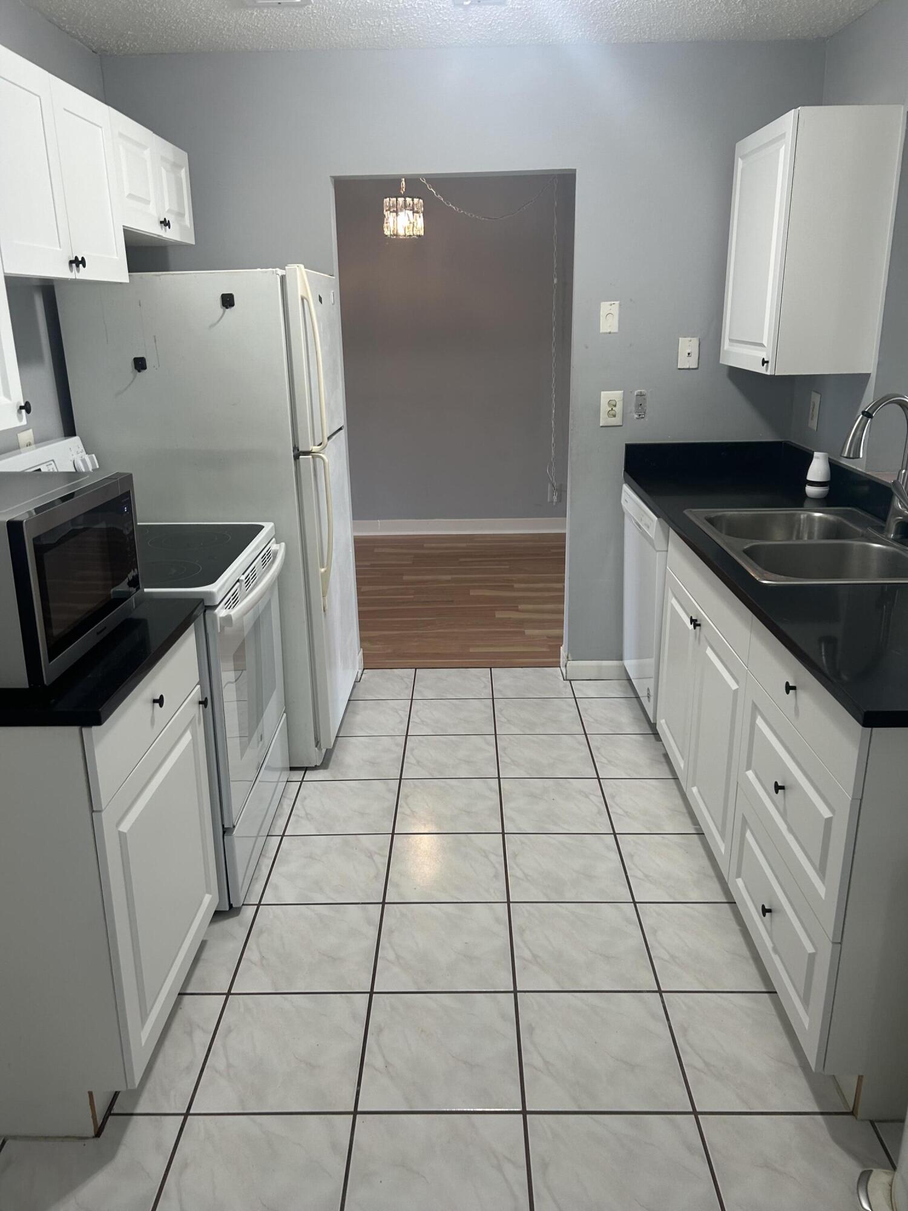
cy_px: 606
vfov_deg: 67.3
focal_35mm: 26
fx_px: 909
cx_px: 454
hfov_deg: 53.1
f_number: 1.5
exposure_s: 1/60
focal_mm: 5.7
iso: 80
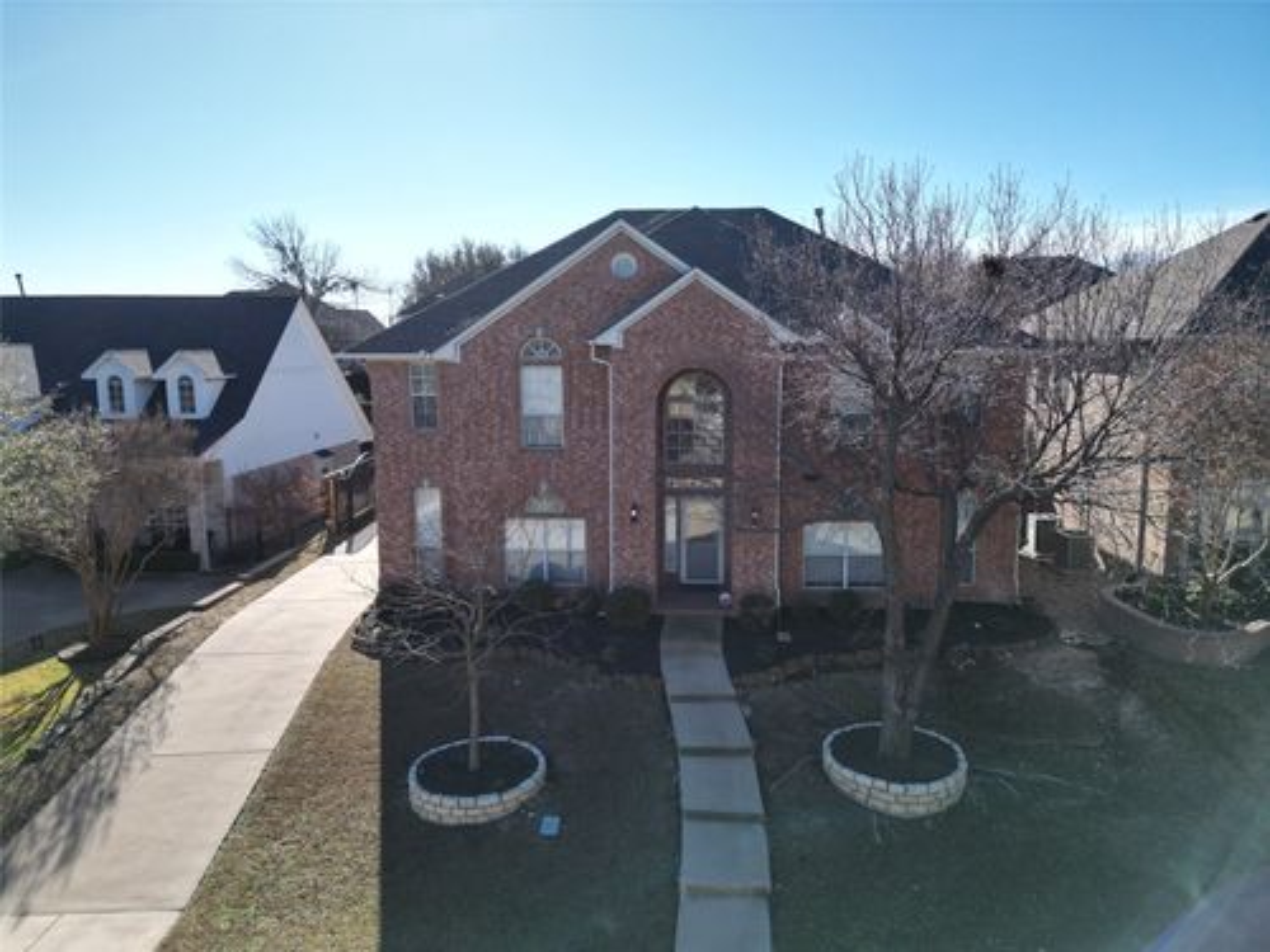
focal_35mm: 24
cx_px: 635
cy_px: 476
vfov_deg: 56.8
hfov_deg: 71.6
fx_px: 881
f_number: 1.7
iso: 100
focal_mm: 6.72
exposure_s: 1/2500
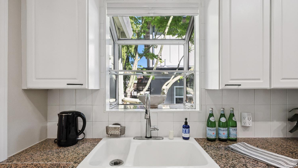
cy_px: 91
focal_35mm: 19
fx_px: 150
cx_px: 149
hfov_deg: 89.6
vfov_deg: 58.2
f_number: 8
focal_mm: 18
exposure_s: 1/100
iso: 200
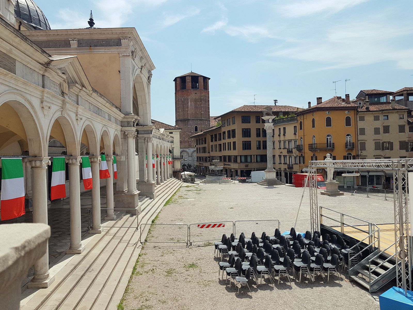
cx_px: 206
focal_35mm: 26
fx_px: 310
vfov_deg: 53.1
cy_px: 155
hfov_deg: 67.3
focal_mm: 4.2
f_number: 1.7
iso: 50
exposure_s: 1/3456
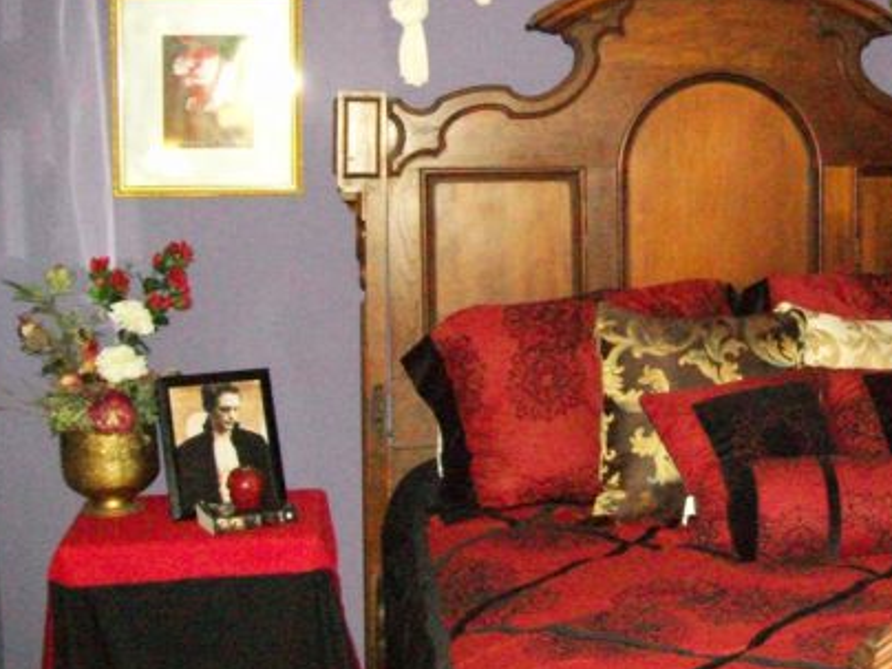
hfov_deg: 33.1
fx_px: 1469
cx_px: 678
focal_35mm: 57
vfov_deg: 25.5
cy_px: 220
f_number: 2.7
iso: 800
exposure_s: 1/60
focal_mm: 6
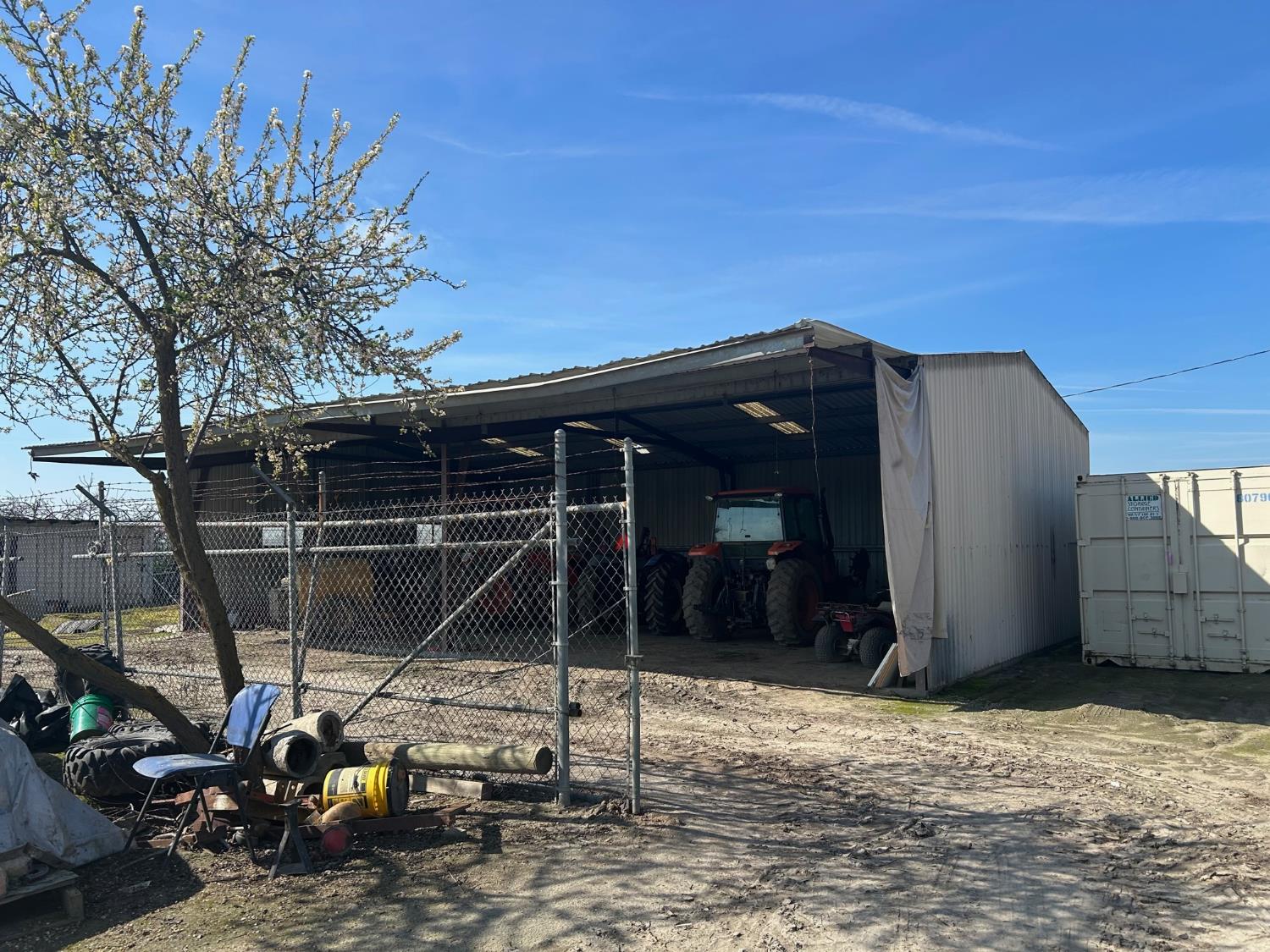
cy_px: 476
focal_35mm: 26
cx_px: 635
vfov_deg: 53.1
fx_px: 954
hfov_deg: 67.3
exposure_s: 1/3571
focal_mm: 5.7
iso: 50
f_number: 1.5
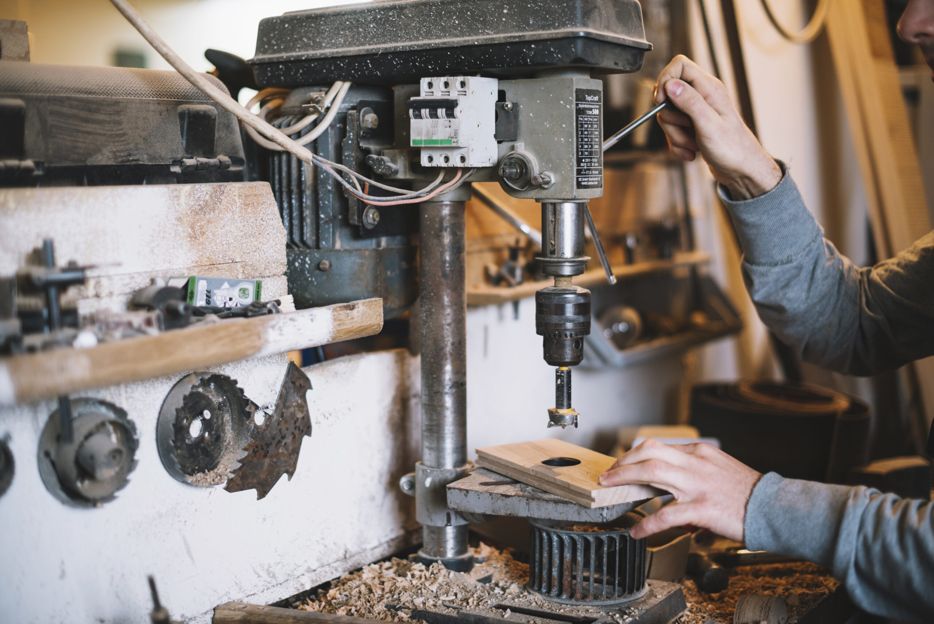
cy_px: 312
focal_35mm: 50
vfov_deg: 27.0
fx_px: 1298
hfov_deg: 39.6
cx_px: 467
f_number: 2
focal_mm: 50
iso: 400
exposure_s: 1/60
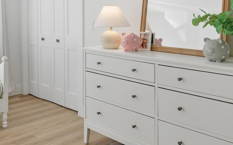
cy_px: 19
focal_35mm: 43
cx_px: 56
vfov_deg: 28.9
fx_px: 273
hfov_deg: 44.6
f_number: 4.5
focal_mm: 14
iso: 320
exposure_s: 1/640
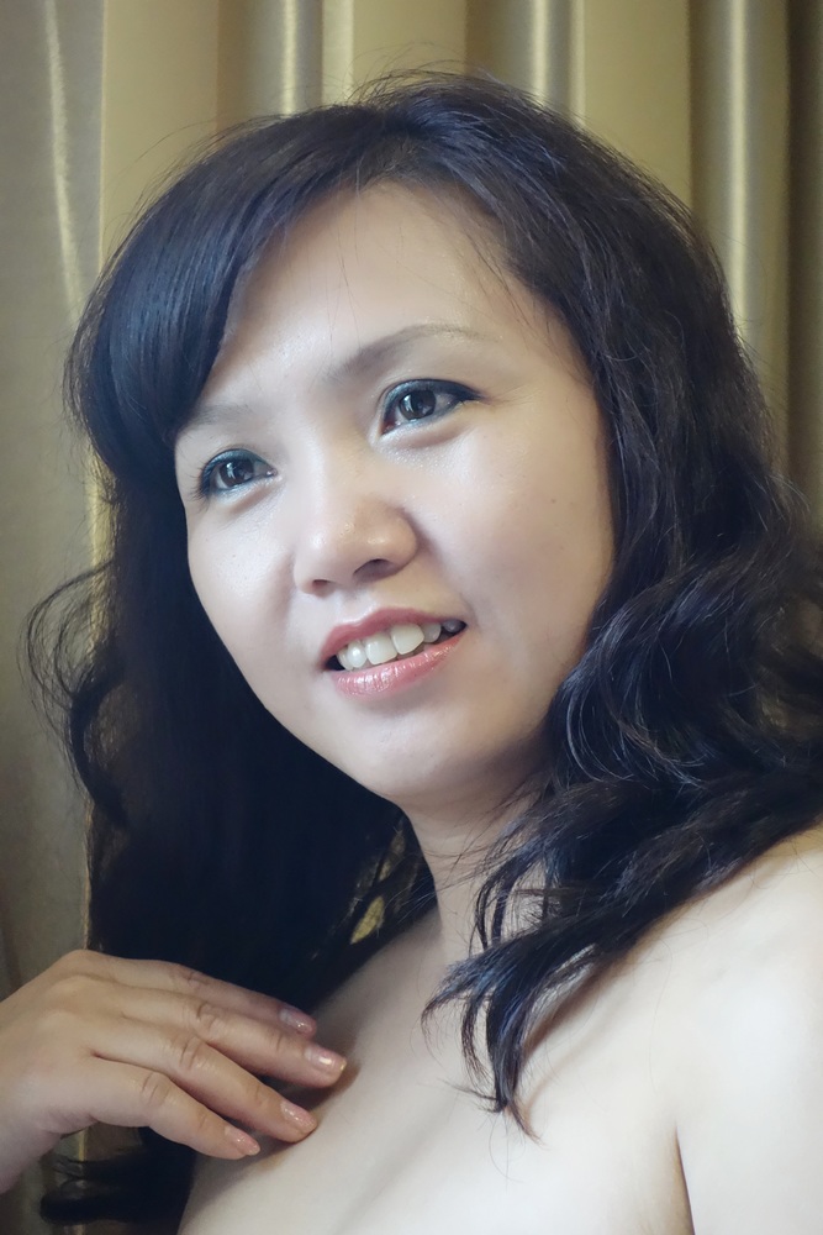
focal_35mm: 86
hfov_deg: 15.9
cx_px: 412
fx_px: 2948
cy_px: 618
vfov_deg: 23.6
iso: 3200
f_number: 4.5
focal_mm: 31.83
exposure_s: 1/100
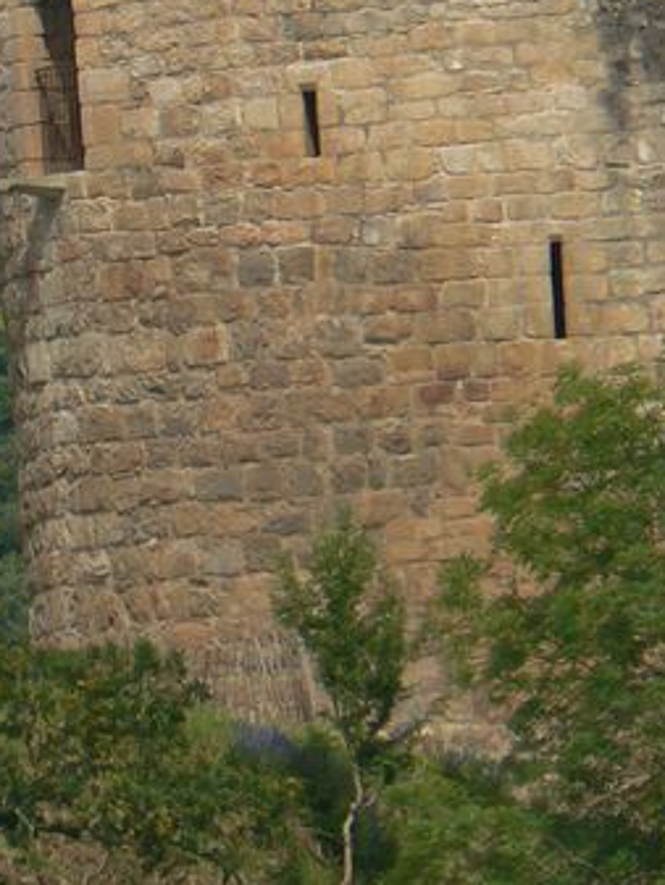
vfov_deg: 1.9
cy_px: -76
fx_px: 26289
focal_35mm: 1027
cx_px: 302
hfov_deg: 1.4
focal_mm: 56.3
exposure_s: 1/500
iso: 80
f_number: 7.1
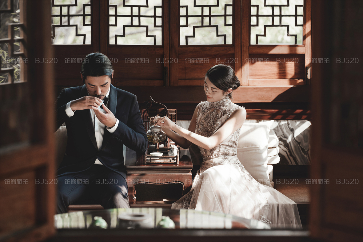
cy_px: 121
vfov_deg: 10.4
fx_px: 1331
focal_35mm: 132
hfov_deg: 15.5
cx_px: 182
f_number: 3.5
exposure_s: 1/250
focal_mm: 132
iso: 400
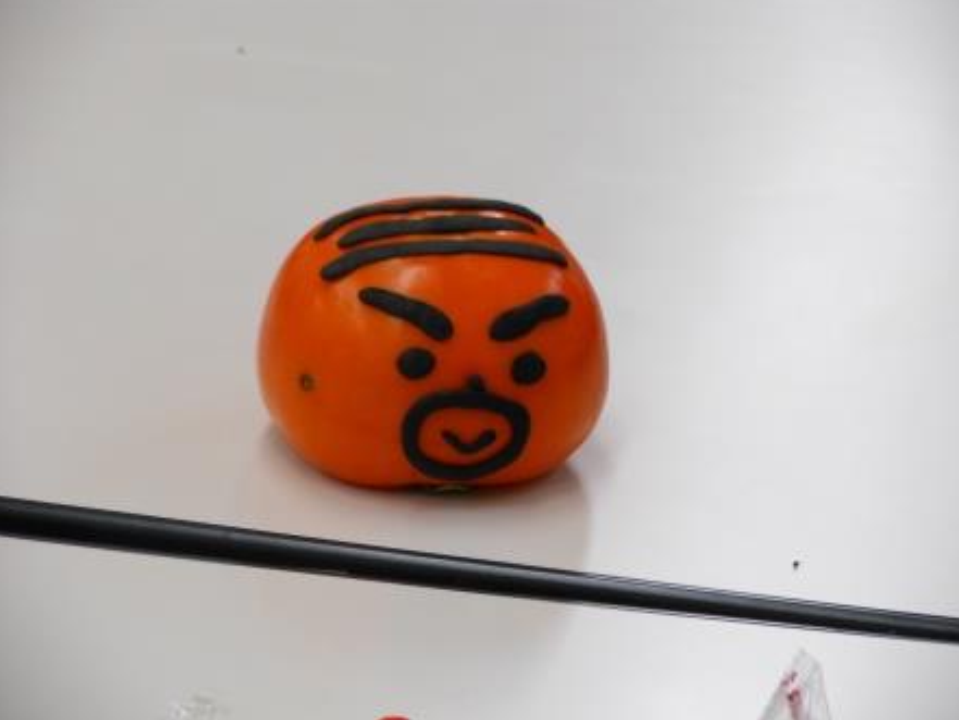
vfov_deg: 7.5
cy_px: 357
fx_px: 5515
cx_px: 478
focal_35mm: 199
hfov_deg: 9.9
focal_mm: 35
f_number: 5.6
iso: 320
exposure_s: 1/60
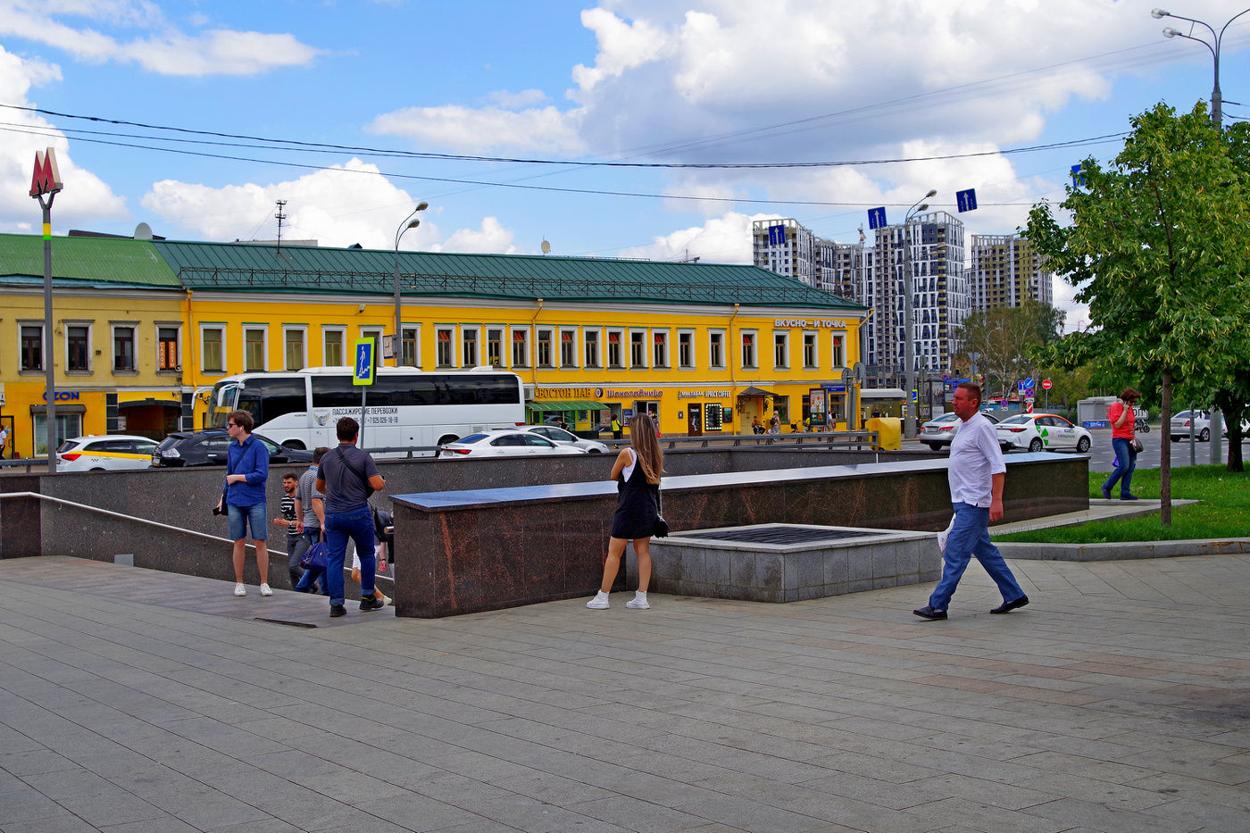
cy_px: 416
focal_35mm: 45
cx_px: 625
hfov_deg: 43.6
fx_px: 1562
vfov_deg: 29.9
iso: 200
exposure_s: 1/320
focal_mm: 30
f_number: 8
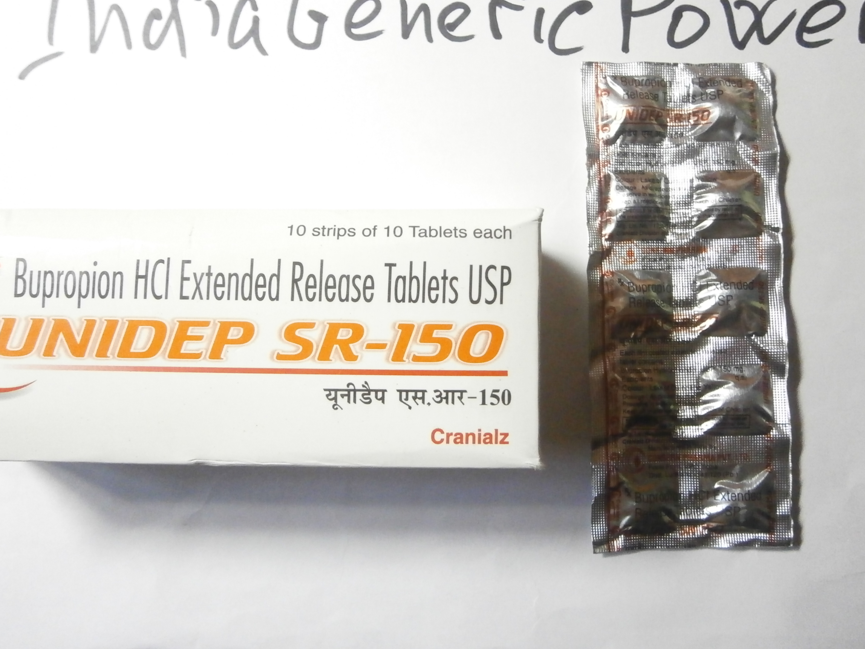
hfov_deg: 61.7
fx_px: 725
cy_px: 301
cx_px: 428
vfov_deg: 48.2
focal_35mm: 29
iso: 800
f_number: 2.8
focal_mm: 4.7
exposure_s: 1/80
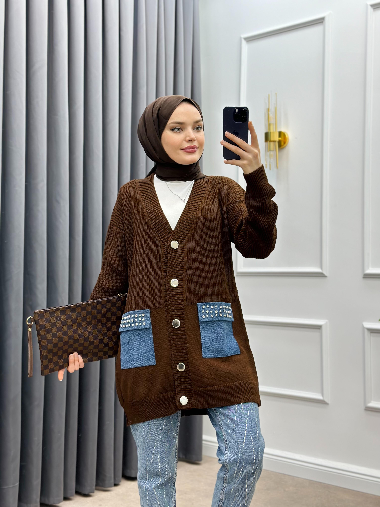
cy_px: 254
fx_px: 703
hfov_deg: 30.3
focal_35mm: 48
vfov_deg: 39.7
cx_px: 190
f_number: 1.78
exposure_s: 1/155
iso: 64
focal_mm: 6.86
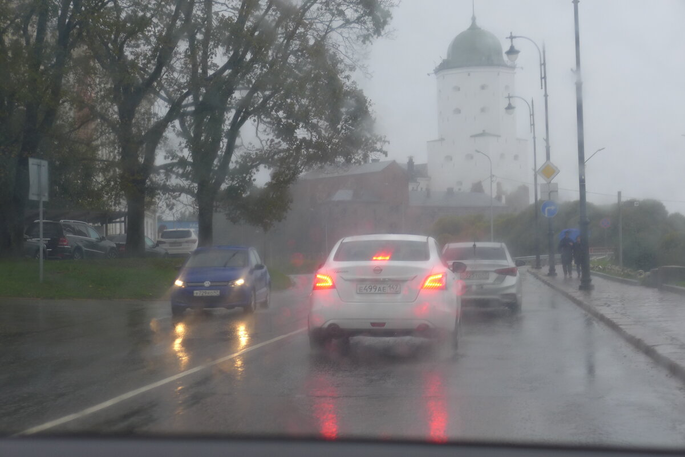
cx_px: 342
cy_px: 228
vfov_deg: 15.2
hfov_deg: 22.6
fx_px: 1713
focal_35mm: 90
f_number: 2.8
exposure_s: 1/125
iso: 100
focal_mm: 17.7
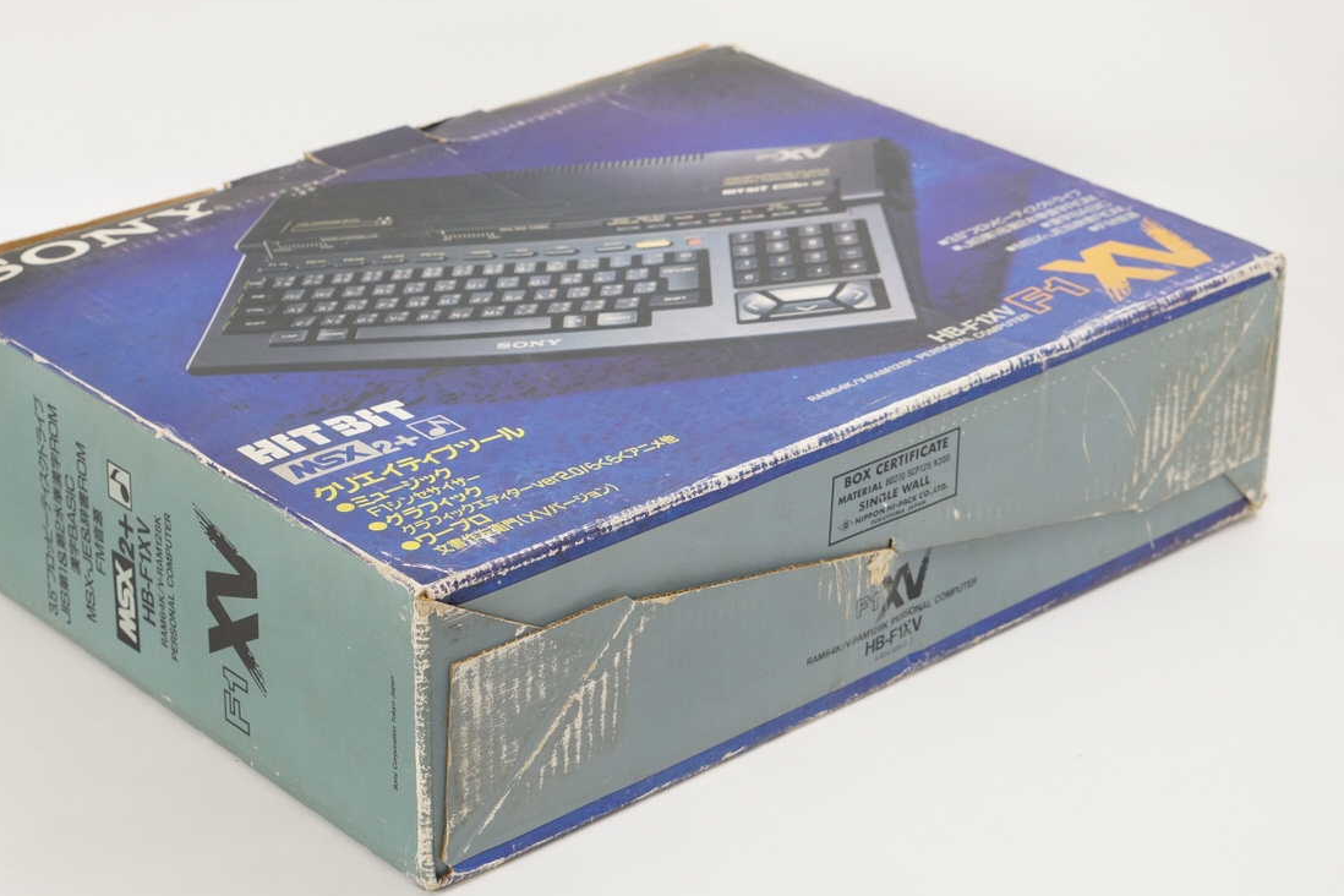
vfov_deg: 16.7
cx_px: 612
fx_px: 3061
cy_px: 453
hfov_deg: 24.8
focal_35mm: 82
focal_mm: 50
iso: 800
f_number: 6.3
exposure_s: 1/80
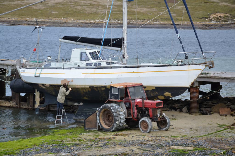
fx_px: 782
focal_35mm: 120
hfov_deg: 17.1
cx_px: 118
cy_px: 78
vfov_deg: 11.4
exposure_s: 1/250
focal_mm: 80
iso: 200
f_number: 8
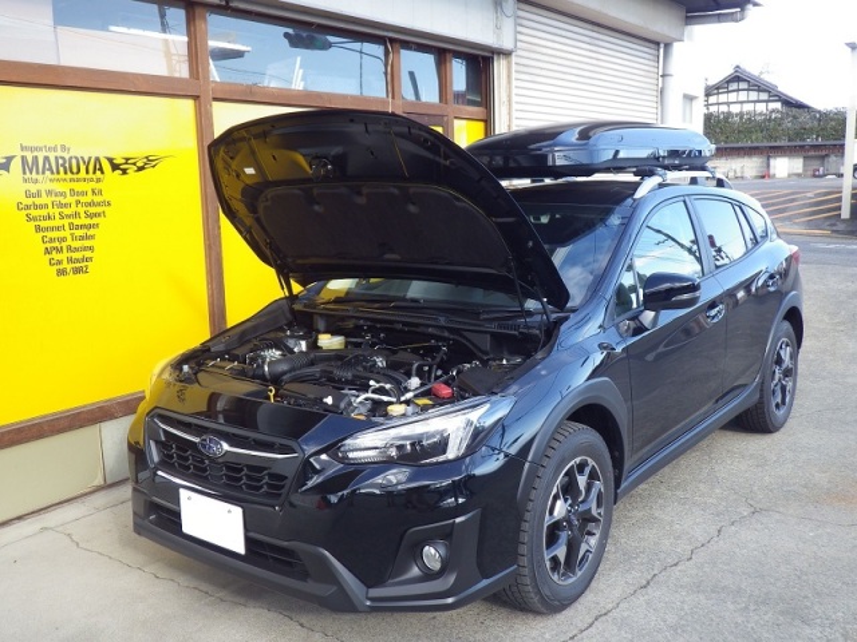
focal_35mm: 34
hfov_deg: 54.0
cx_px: 428
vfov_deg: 41.8
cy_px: 321
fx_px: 842
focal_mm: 6.1
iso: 125
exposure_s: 1/125
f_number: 3.8
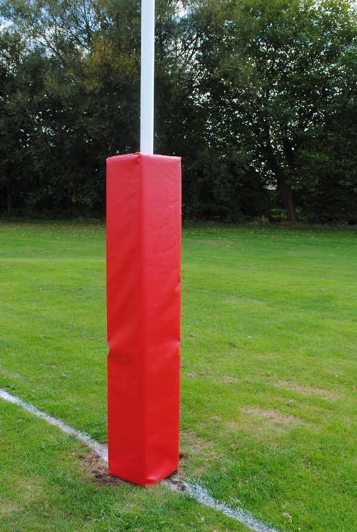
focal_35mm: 38
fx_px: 564
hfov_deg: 35.1
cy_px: 267
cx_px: 152
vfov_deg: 50.6
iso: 100
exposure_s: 1/160
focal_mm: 20
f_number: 6.3
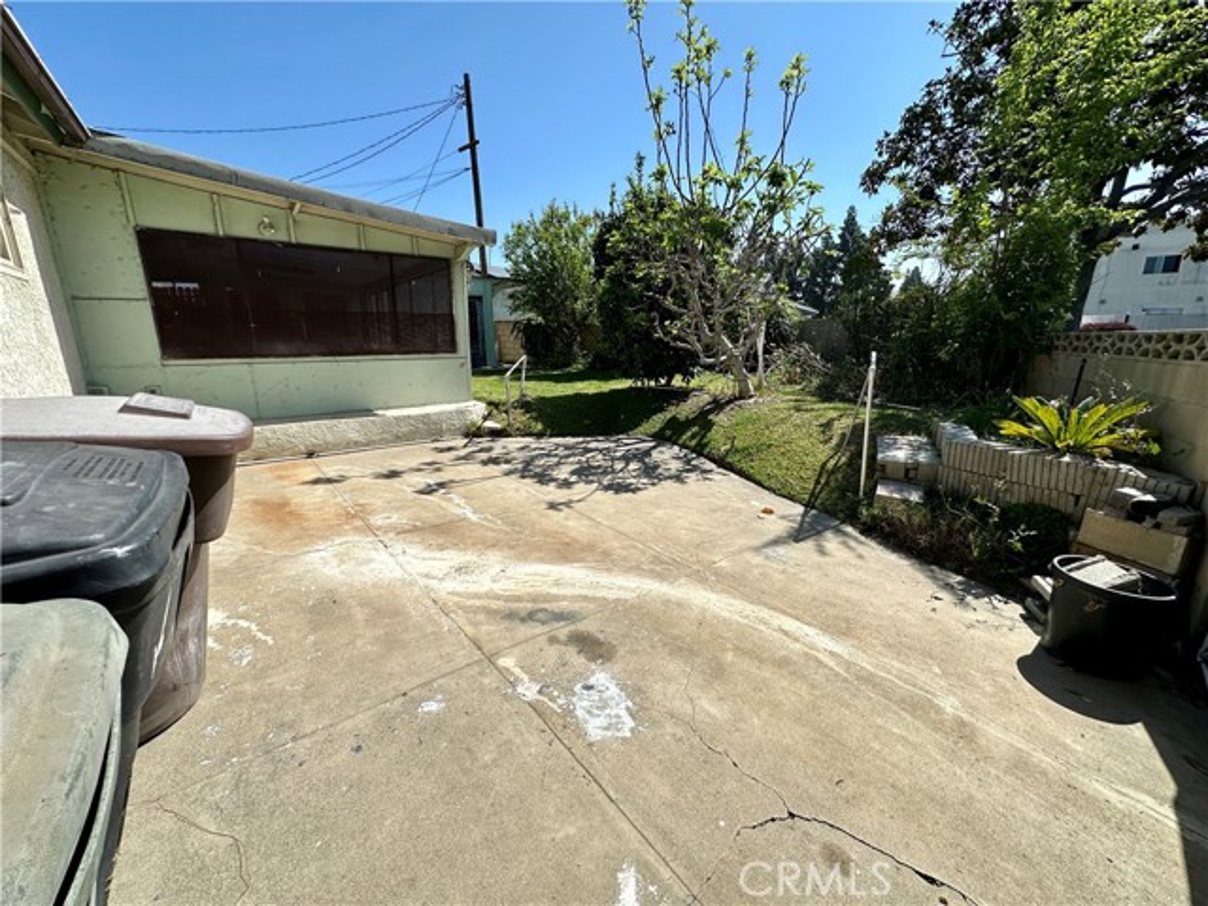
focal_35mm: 14
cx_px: 604
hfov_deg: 102.1
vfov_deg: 85.7
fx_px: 489
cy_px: 453
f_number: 2.2
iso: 50
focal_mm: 2.22
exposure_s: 1/2506
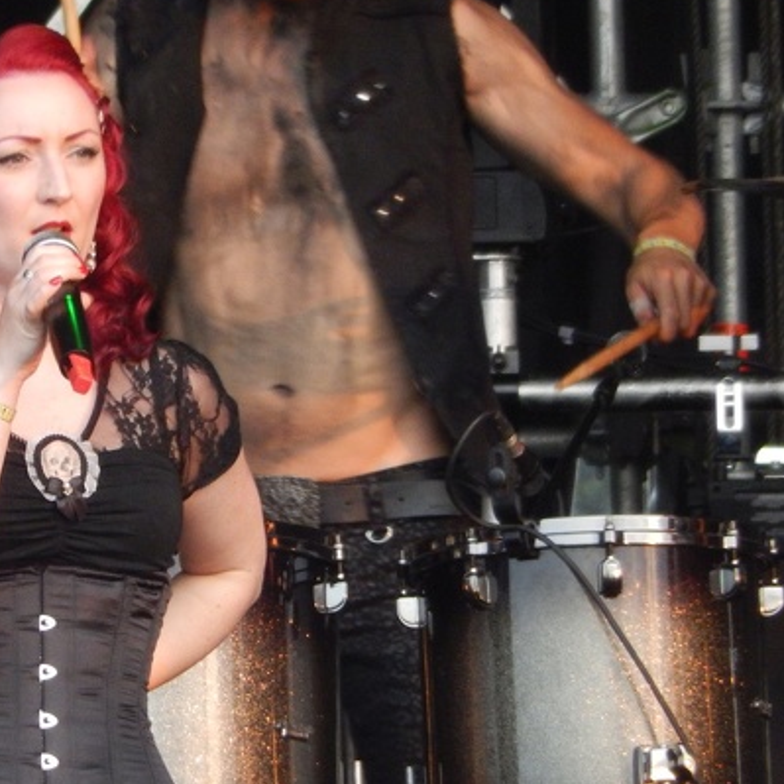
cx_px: 37
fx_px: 24753
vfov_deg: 1.8
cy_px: 554
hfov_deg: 1.8
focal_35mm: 966
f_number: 6.3
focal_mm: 99
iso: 500
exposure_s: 1/60
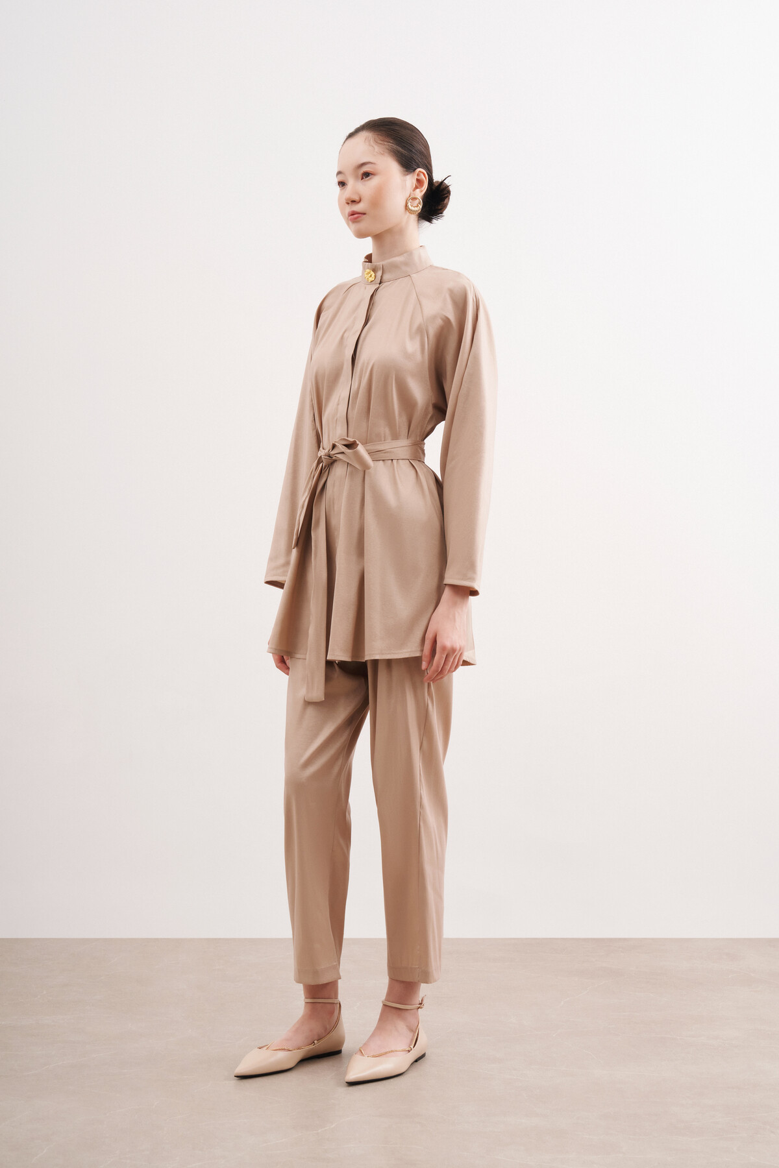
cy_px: 584
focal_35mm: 60
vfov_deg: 33.4
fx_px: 1947
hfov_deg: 22.6
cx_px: 390
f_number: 11
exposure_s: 1/160
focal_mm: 60
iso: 400
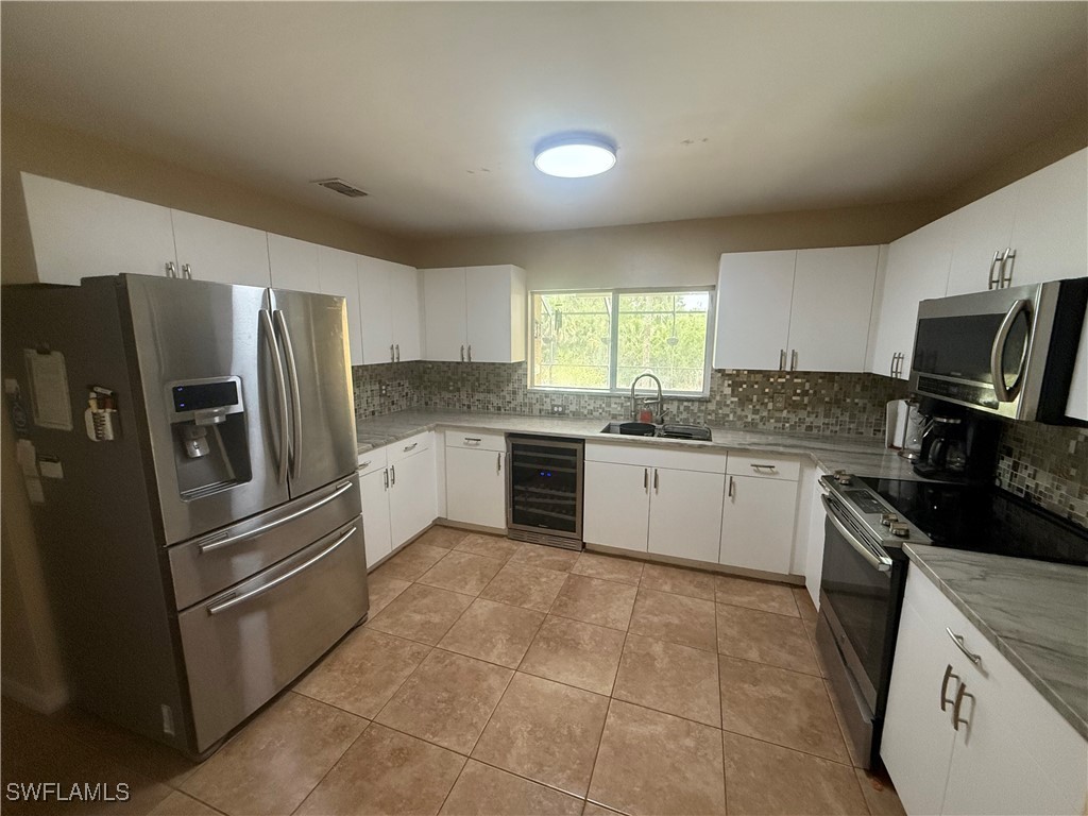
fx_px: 440
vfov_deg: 85.7
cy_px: 408
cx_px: 544
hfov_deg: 102.1
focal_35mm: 14
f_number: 2.2
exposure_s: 1/120
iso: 640
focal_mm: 2.22
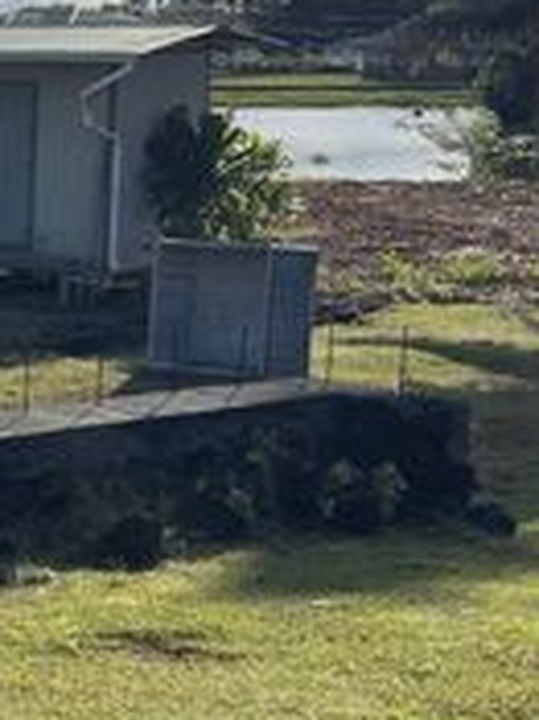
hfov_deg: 13.2
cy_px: 348
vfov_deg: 19.8
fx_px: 2058
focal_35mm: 99
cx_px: -486
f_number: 1.6
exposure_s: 1/6135
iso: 32
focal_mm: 4.2
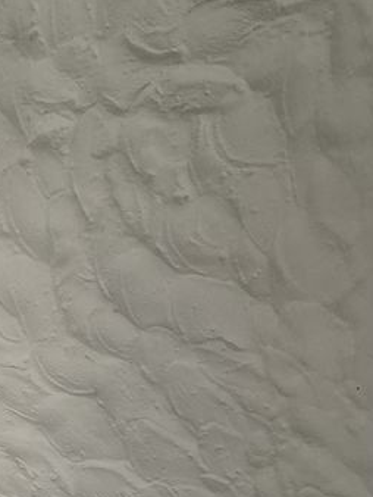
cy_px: 521
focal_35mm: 68
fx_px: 976
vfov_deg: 26.7
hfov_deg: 19.8
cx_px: -116
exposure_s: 1/100
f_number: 1.8
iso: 2000
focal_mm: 5.4
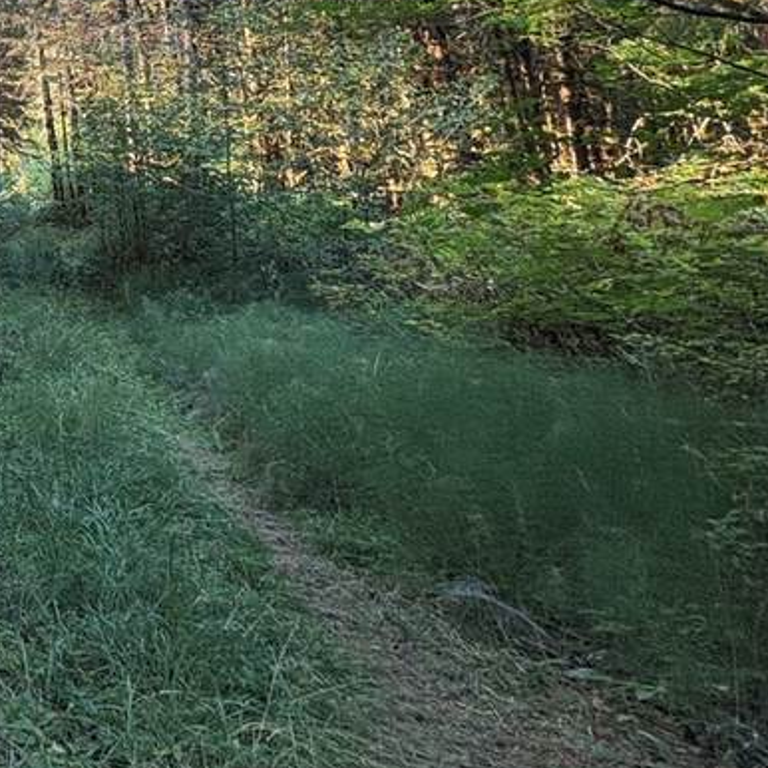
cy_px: 34
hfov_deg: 30.6
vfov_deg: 37.4
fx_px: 1029
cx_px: -267
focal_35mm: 41
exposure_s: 1/99
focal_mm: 2.22
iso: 250
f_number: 2.2
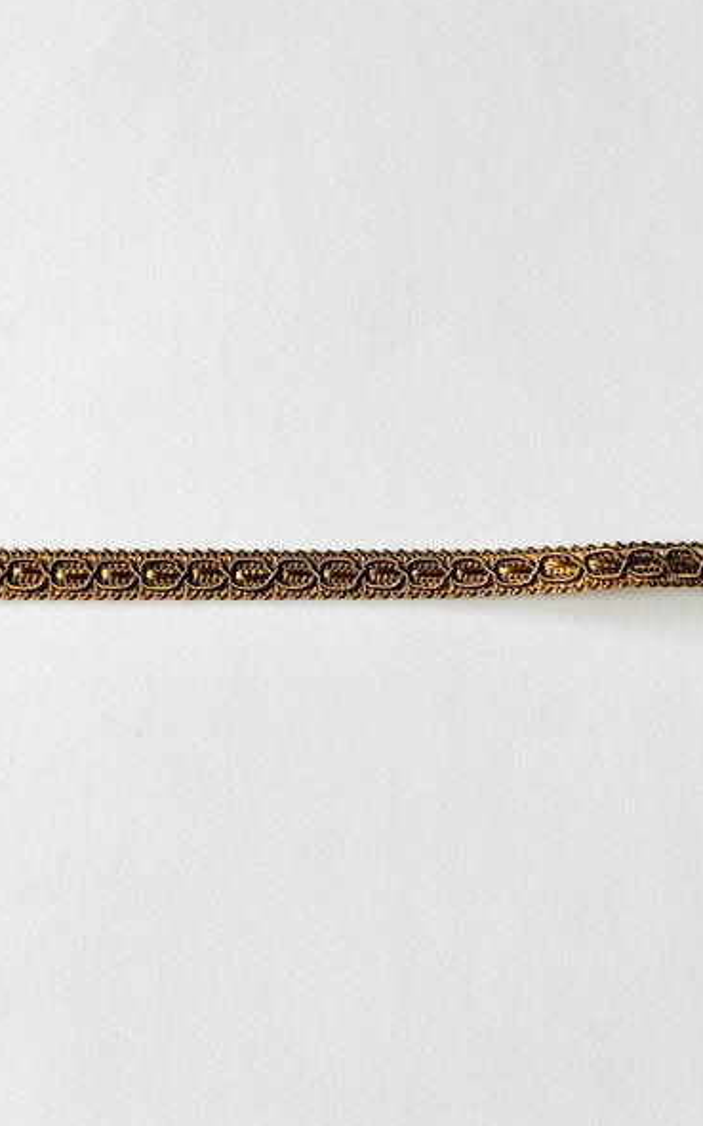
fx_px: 859
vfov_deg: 66.5
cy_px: 562
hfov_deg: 44.5
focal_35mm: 28
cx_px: 377
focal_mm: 5.1
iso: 40
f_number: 1.6
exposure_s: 1/169
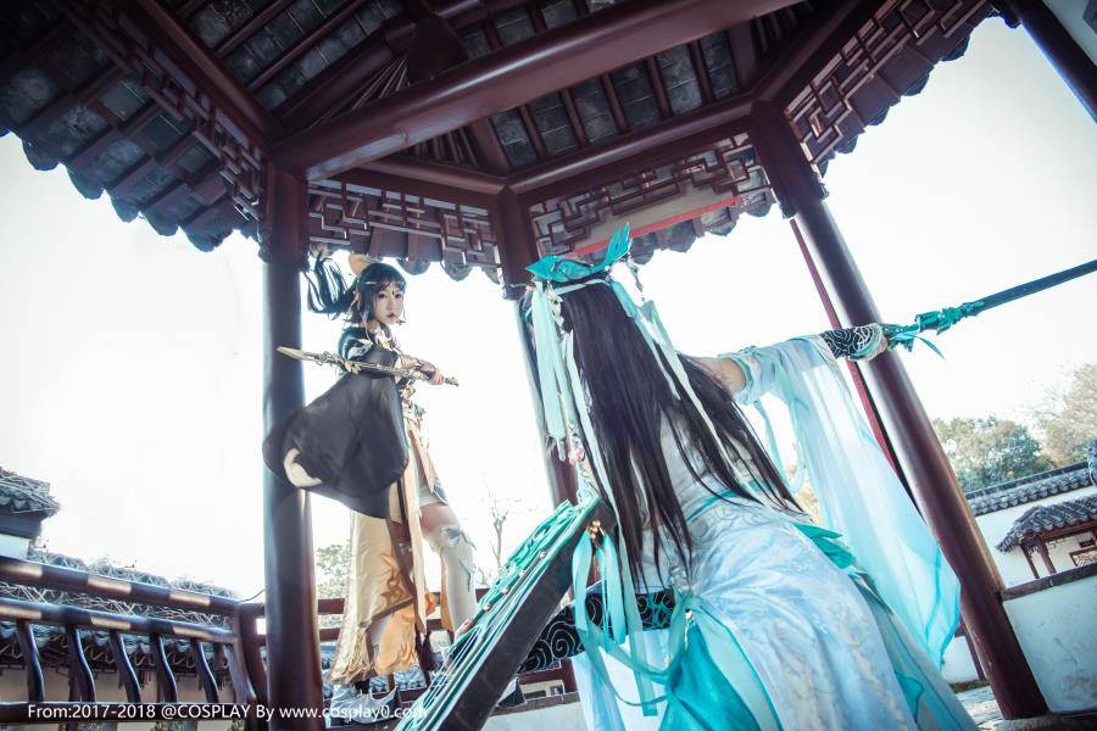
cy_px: 366
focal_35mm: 24
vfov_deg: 53.1
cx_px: 548
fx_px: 731
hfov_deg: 73.7
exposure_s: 1/100
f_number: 5.6
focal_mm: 24
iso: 320
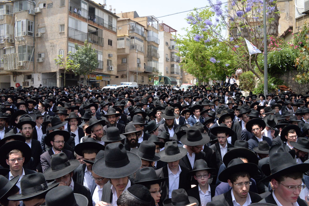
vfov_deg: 45.0
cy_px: 102
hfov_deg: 63.6
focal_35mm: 29
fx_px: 249
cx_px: 155
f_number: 16
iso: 5000
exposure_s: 1/1000
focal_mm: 28
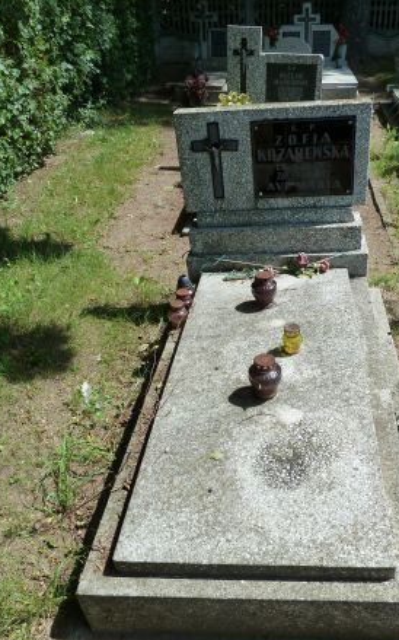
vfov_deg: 64.5
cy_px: 348
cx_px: 248
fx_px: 505
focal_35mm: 29
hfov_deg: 42.8
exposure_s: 1/400
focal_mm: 4.1
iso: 125
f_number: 4
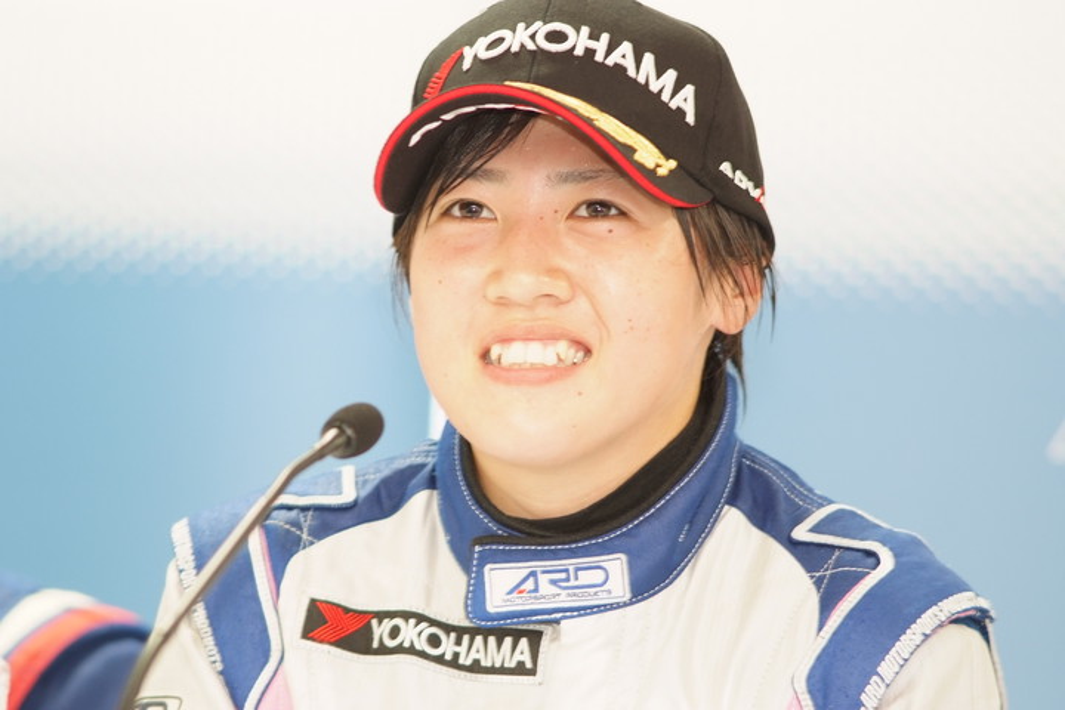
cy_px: 355
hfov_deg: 7.6
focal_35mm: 270
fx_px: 7987
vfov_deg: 5.1
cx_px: 532
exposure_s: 1/60
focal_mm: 180
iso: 800
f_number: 2.8
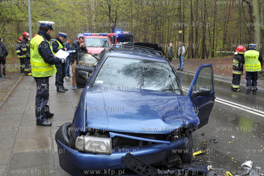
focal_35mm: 34
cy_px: 98
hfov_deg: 55.7
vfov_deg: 38.8
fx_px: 249
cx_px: 146
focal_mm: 29
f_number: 4.5
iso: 400
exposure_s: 1/80
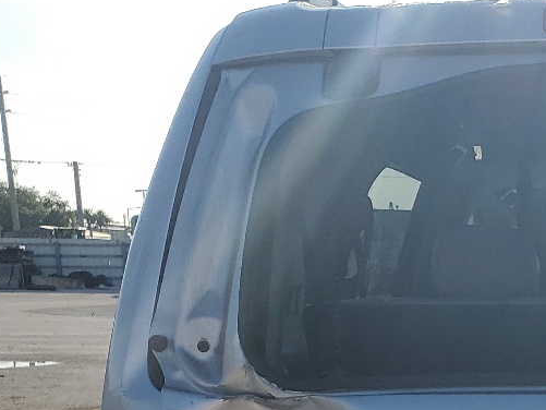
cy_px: 535
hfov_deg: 21.3
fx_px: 1309
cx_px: 716
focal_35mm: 83
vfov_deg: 16.8
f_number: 1.5
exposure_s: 1/3333
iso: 50
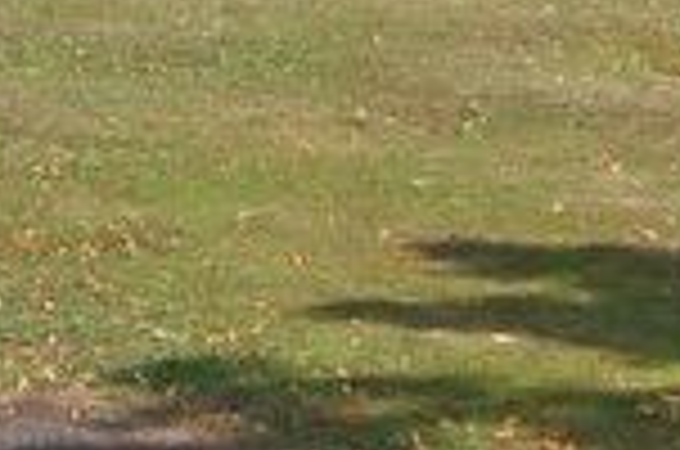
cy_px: -572
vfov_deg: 7.2
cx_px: -131
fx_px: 3412
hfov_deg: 11.2
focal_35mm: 181
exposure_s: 1/500
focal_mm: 26
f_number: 18
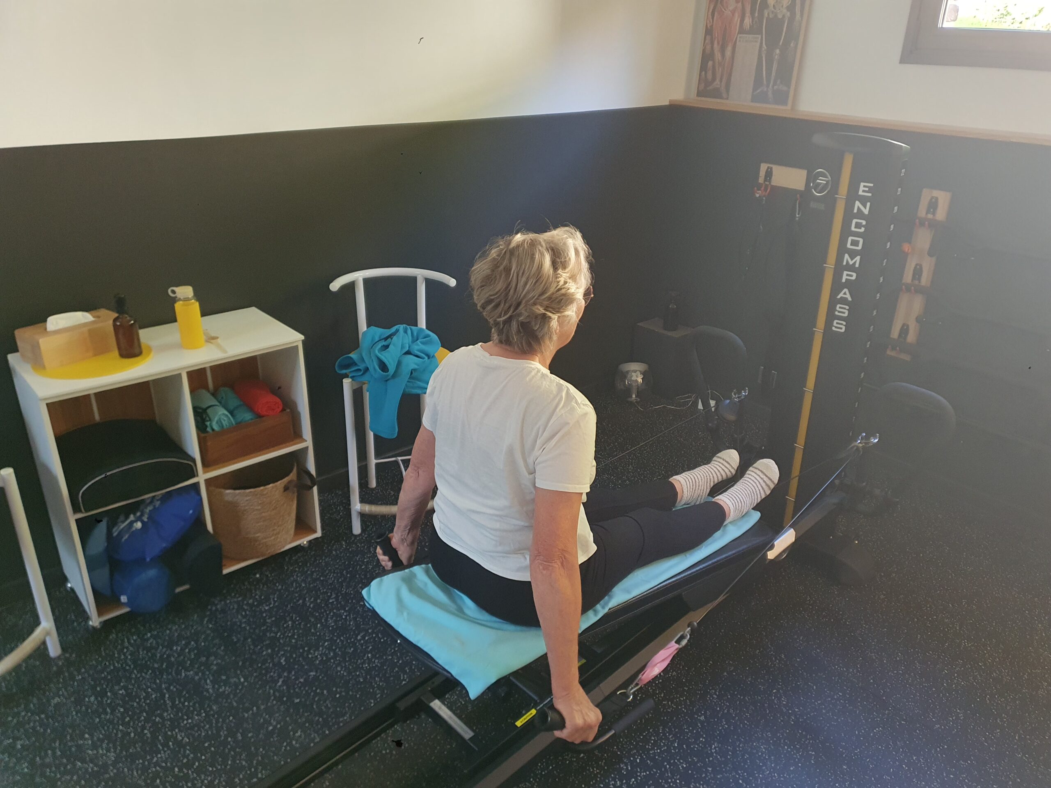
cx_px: 526
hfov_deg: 67.3
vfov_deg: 53.1
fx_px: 789
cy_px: 394
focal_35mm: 26
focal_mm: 4.32
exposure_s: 1/50
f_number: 1.5
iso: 320
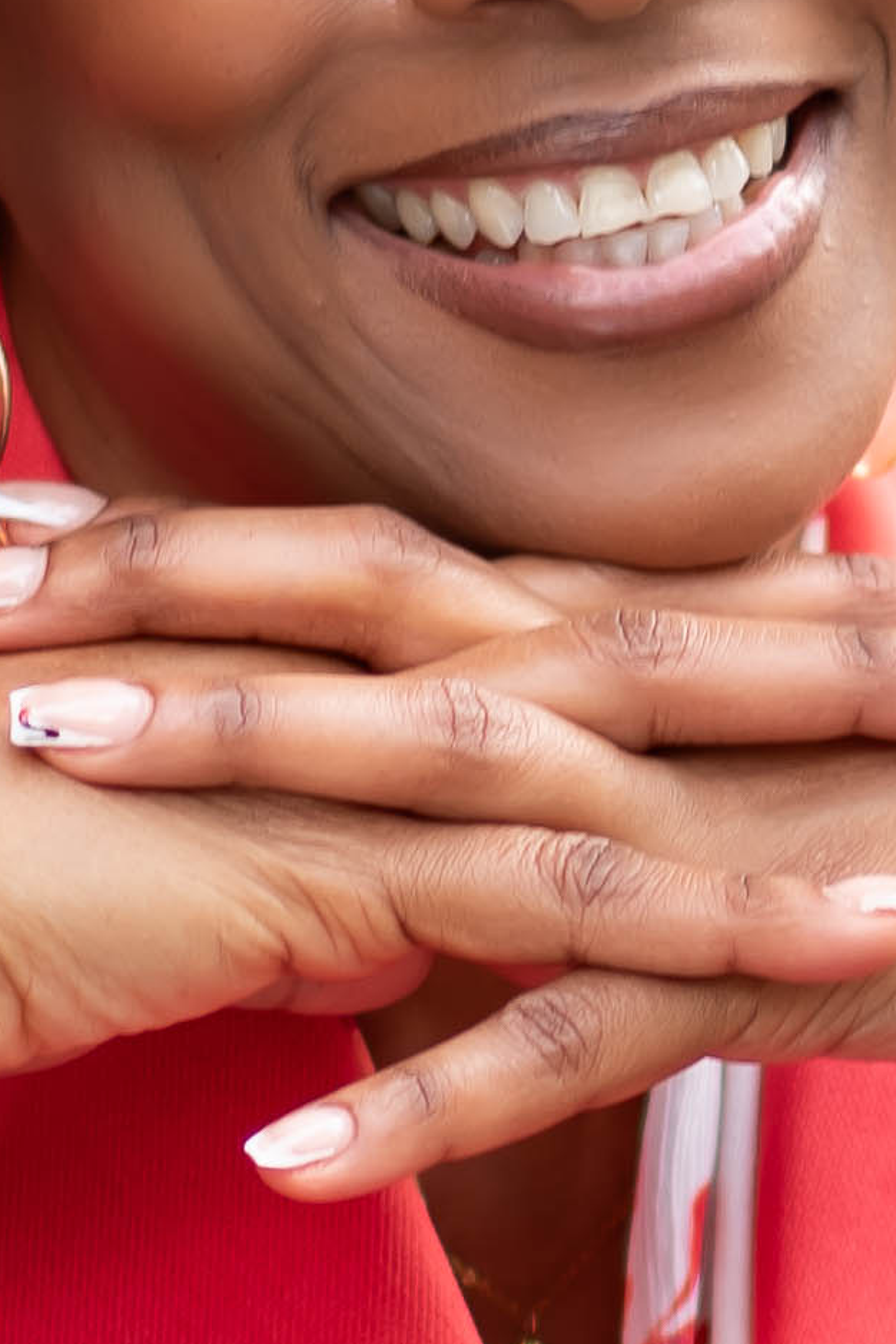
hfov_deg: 2.5
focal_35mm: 545
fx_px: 20345
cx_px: 1071
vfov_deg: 3.8
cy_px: 656
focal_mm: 85
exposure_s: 1/200
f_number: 2.2
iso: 125
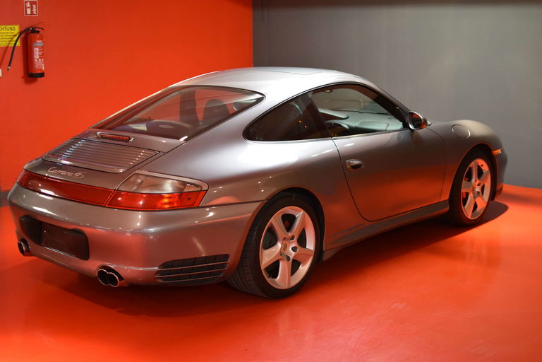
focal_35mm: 52
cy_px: 181
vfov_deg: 25.8
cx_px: 271
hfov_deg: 37.9
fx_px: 790
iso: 1000
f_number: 1.8
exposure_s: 1/60
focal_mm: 35
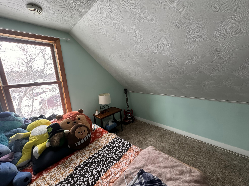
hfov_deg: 102.1
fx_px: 101
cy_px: 93
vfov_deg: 85.7
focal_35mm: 14
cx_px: 124
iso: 320
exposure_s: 1/95
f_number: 2.2
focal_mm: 2.22
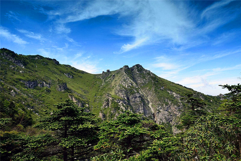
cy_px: 80
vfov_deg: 53.2
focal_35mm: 24
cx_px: 120
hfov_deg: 73.7
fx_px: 161
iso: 100
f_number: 9
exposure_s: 1/60
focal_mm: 24
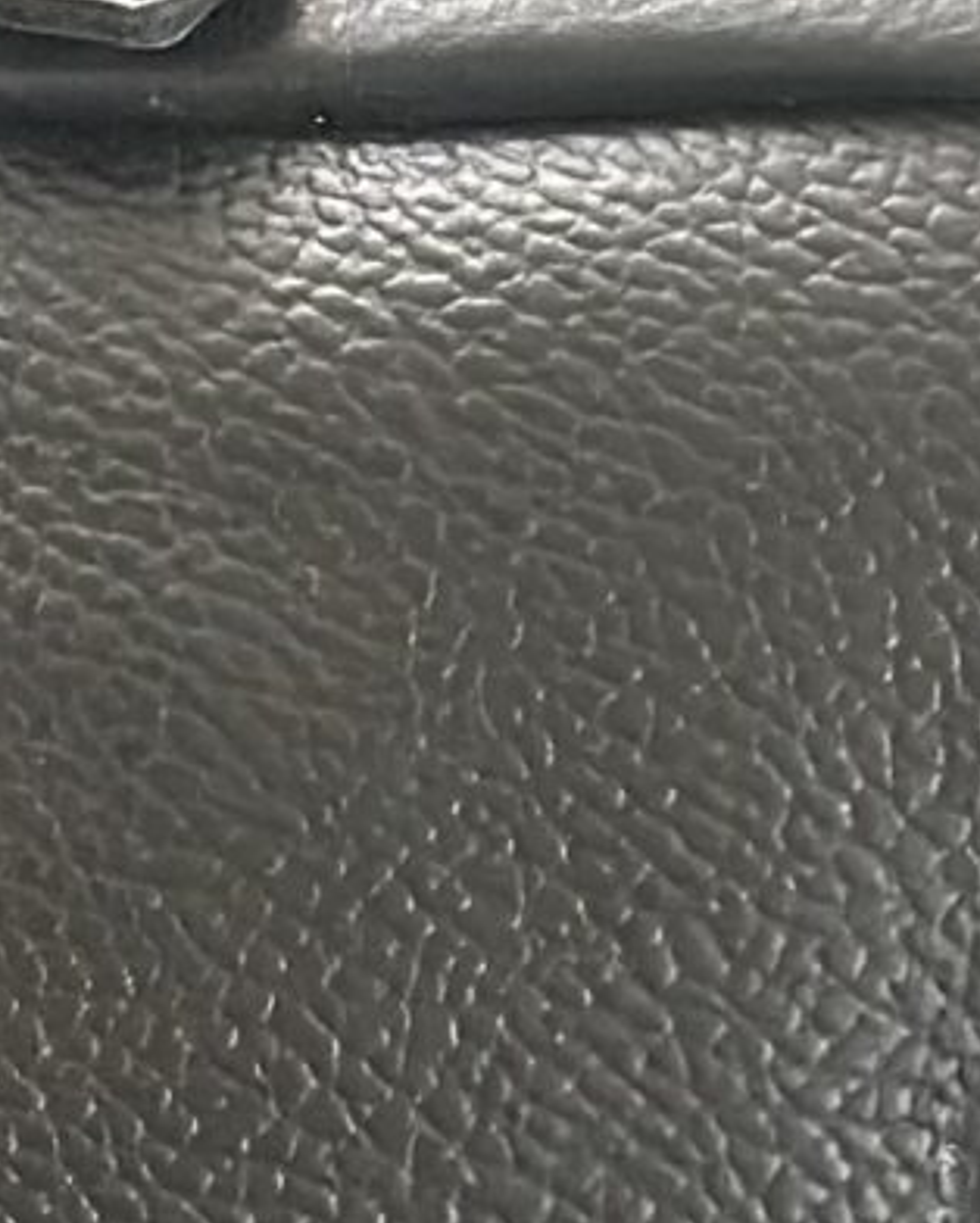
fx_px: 11085
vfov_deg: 6.2
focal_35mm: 306
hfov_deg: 5.0
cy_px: 1937
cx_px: -178
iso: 500
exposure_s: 1/40
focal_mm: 6.86
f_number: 1.78
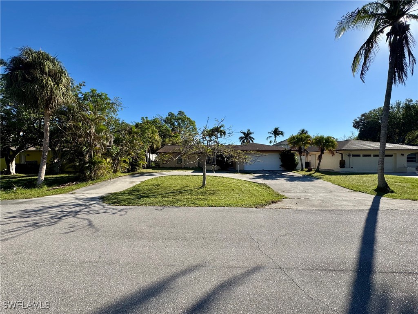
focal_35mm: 14
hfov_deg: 102.1
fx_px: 169
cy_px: 157
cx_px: 209
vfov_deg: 85.7
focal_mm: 2.22
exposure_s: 1/2146
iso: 50
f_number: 2.2
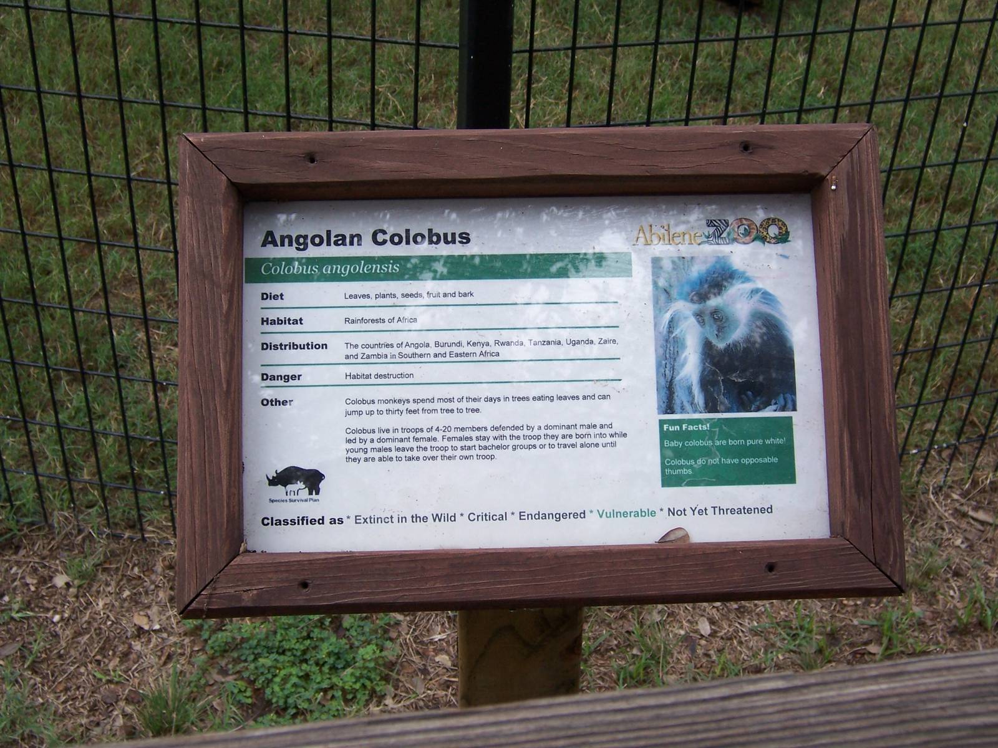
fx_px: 1413
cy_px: 374
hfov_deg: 38.9
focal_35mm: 49
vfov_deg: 29.7
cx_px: 499
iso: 80
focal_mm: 8.2
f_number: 4
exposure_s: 1/250
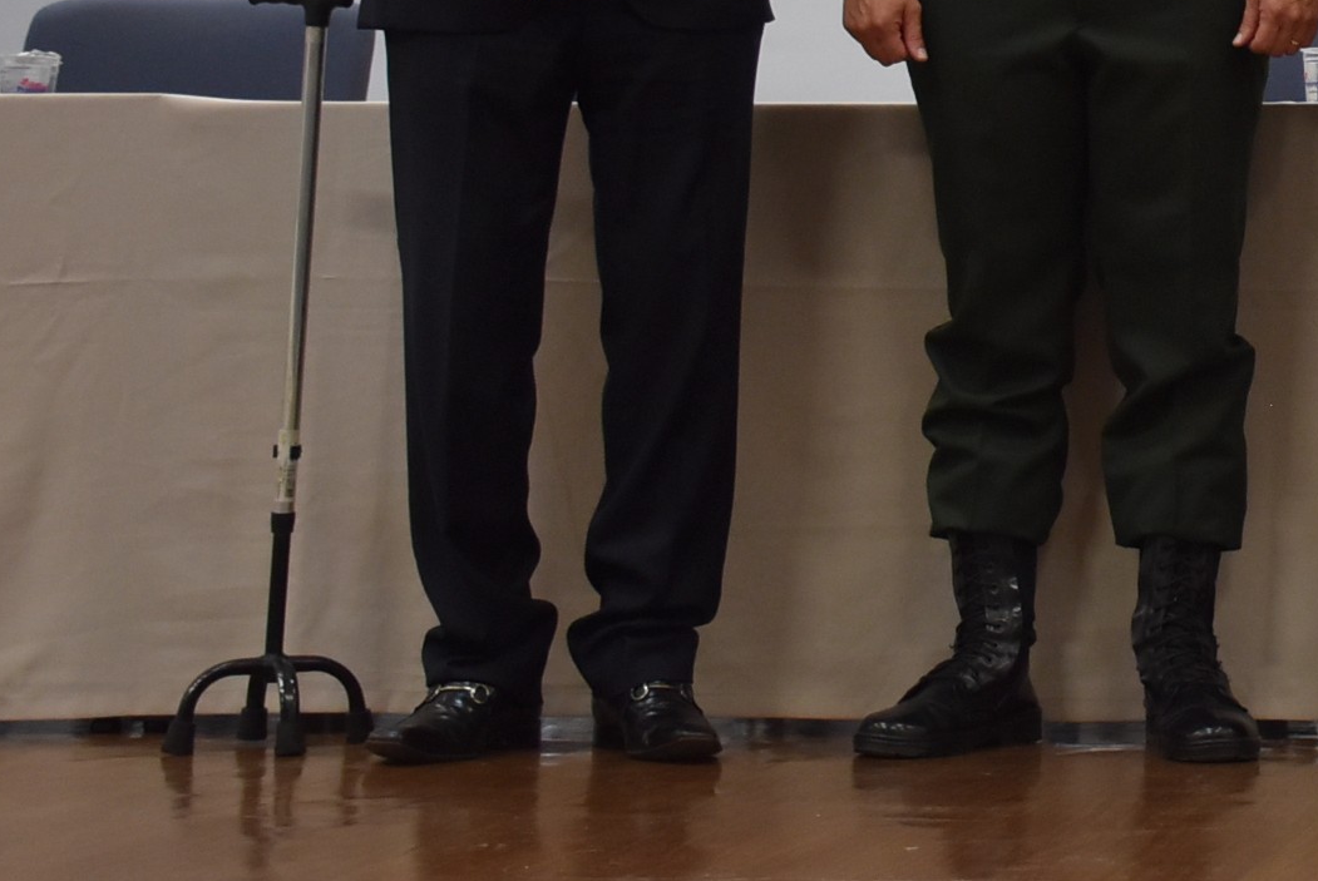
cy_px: -189
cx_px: 1684
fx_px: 4068
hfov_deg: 17.3
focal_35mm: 111
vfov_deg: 12.1
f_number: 3.8
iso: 900
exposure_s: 1/60
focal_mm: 26
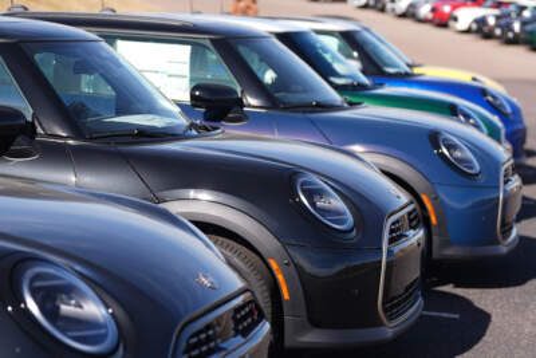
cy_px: 179
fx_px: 1698
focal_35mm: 114
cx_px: 268
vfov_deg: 12.0
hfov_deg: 17.9
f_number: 2.8
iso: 200
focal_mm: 76
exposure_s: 1/3200
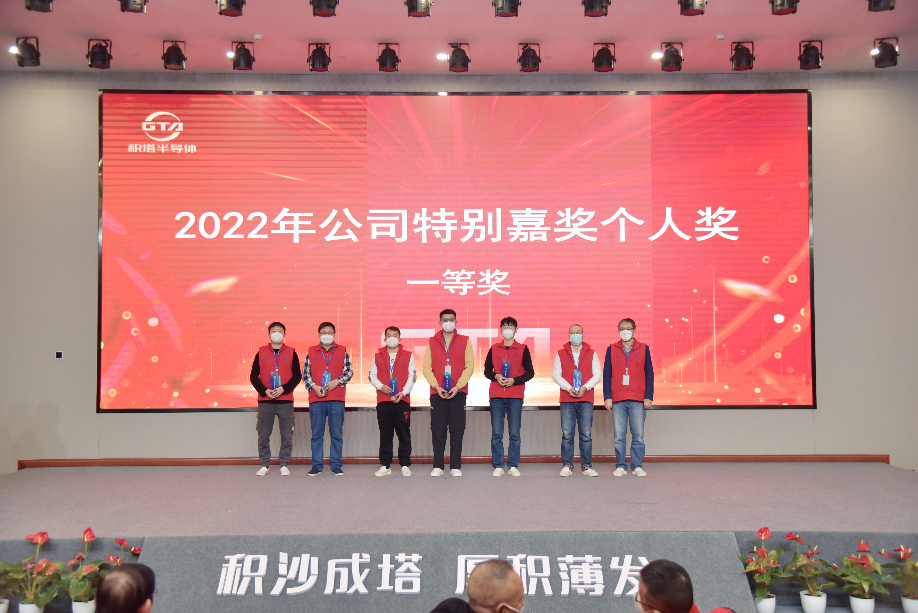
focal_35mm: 38
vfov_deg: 35.1
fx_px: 969
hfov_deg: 50.7
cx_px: 459
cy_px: 306
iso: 1000
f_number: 4
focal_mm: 38
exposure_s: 1/125
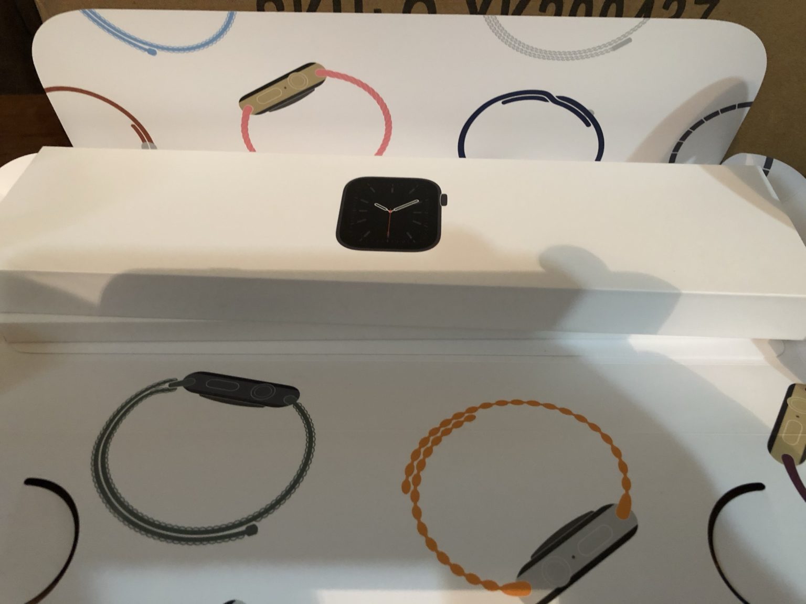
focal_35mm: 28
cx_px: 403
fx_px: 652
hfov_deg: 63.4
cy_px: 302
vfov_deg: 49.7
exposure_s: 1/7
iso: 100
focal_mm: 3.99
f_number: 1.8
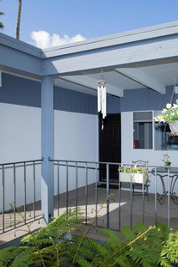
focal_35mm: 34
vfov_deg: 55.8
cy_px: 136
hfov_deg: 37.9
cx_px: 133
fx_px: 252
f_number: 11
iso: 320
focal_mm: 22
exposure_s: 1/250
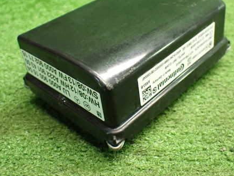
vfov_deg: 35.1
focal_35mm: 41
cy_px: 79
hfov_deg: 45.8
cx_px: 123
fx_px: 277
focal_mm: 5.4
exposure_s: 1/60
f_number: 2.3
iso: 800
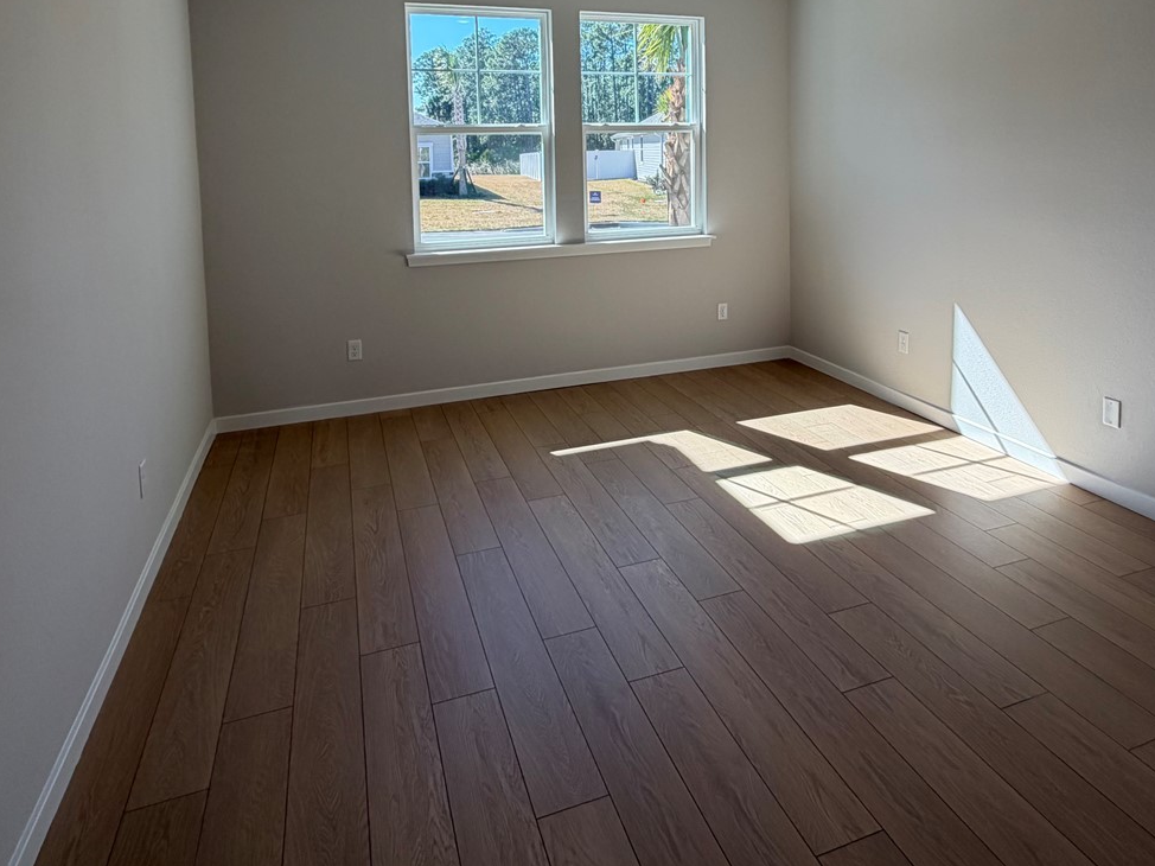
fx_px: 767
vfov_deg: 55.7
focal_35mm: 23
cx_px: 620
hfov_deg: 73.8
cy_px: 204
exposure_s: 1/158
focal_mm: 2.22
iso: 50
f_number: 2.2
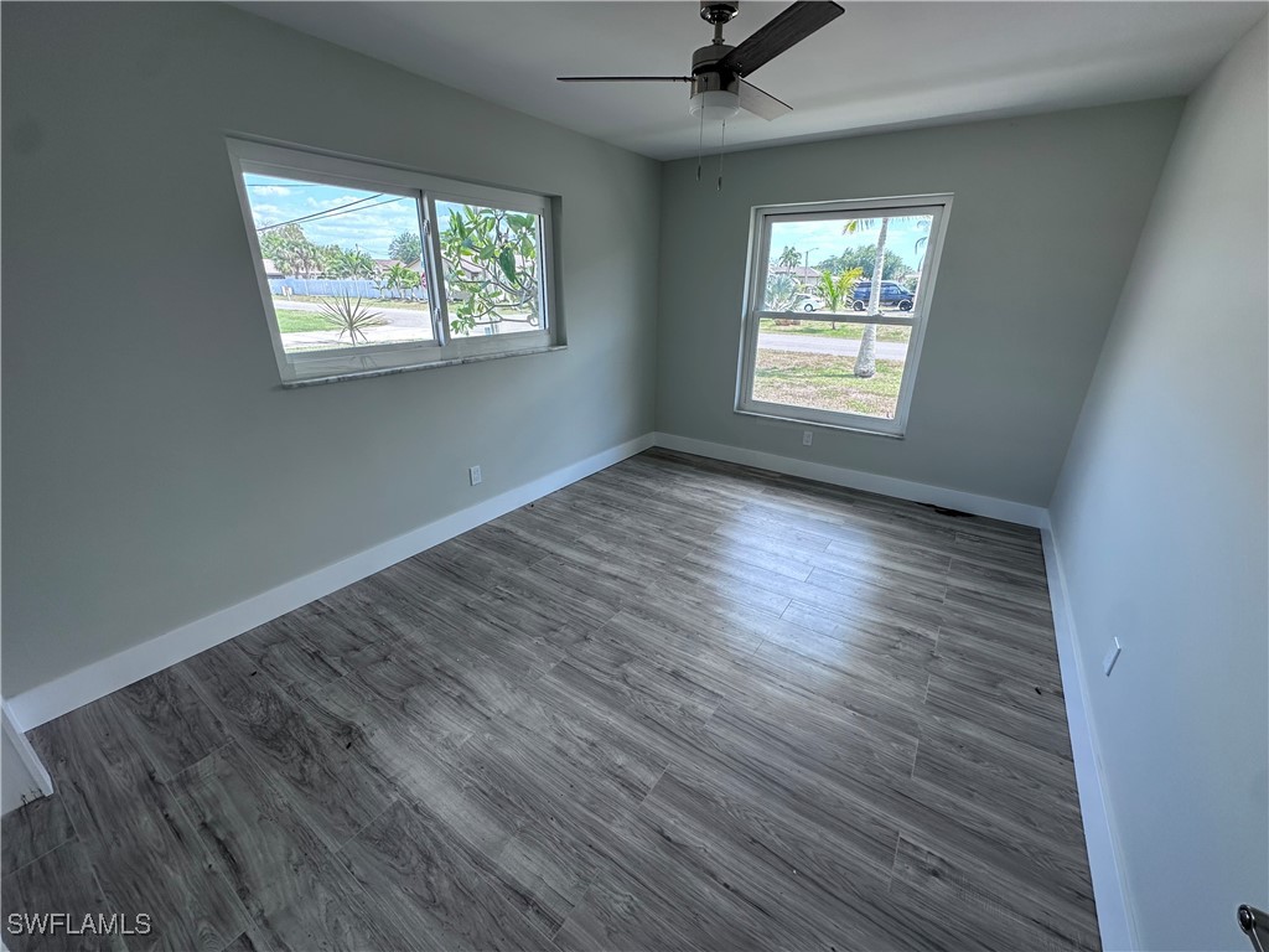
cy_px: 476
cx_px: 634
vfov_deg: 85.7
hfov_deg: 102.1
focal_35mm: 14
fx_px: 513
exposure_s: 1/146
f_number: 2.2
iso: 40
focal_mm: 2.22
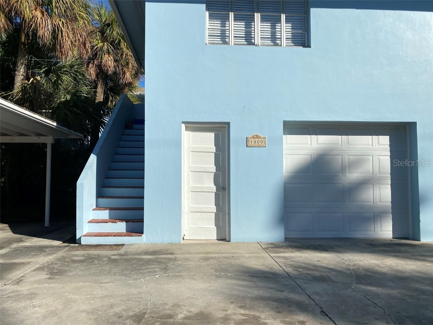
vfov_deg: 53.1
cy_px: 162
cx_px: 216
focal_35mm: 26
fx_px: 325
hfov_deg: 67.3
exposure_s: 1/5495
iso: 32
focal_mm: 4.25
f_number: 1.8
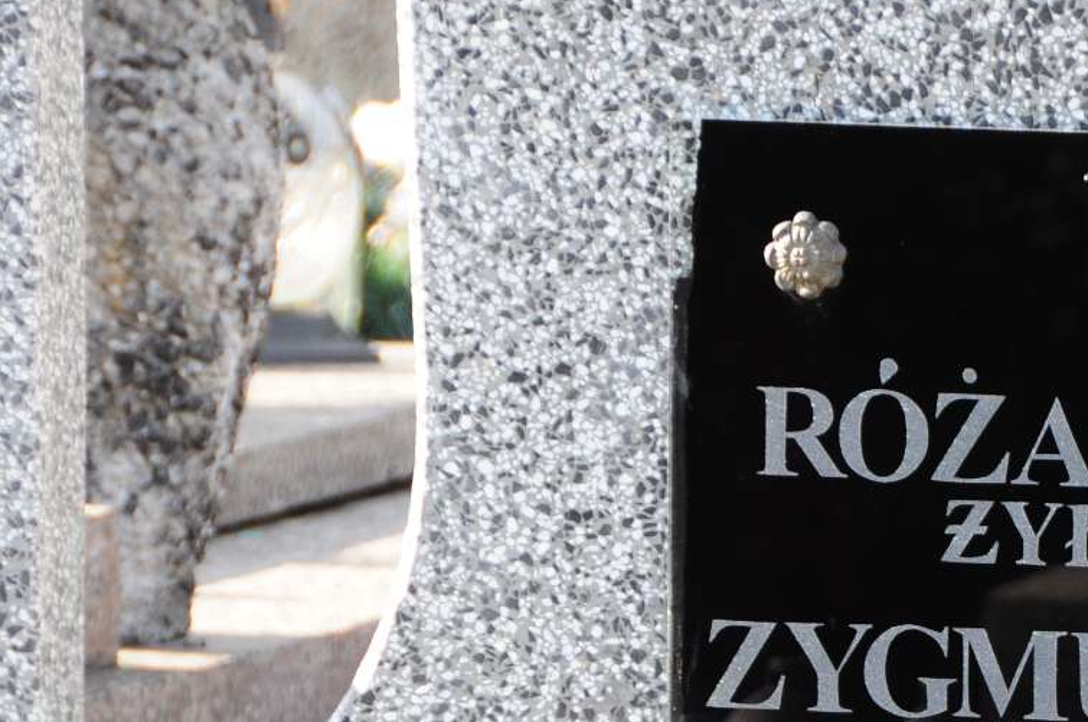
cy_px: 687
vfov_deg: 3.1
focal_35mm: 447
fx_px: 13502
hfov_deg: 4.6
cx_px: 1474
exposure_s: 1/160
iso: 320
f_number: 7.1
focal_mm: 105
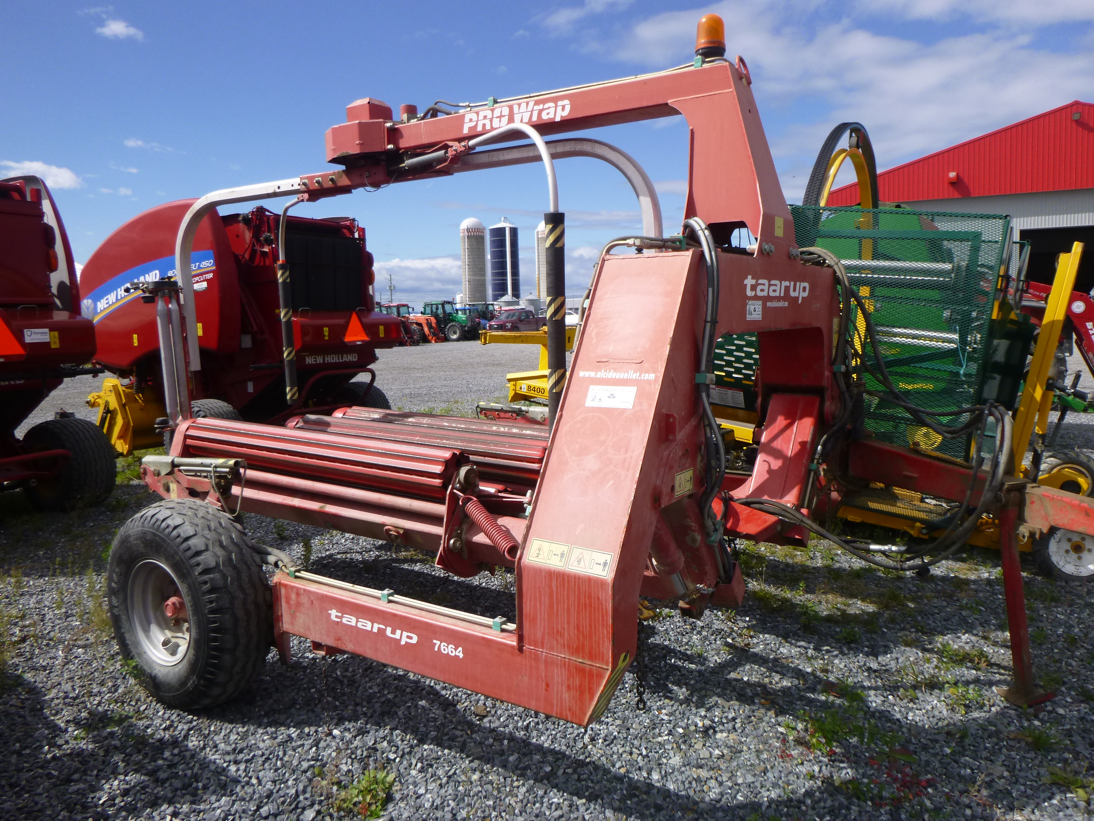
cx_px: 547
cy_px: 410
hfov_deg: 69.4
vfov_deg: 54.9
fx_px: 790
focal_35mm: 25
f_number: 3.9
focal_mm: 4.5
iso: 100
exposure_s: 1/800
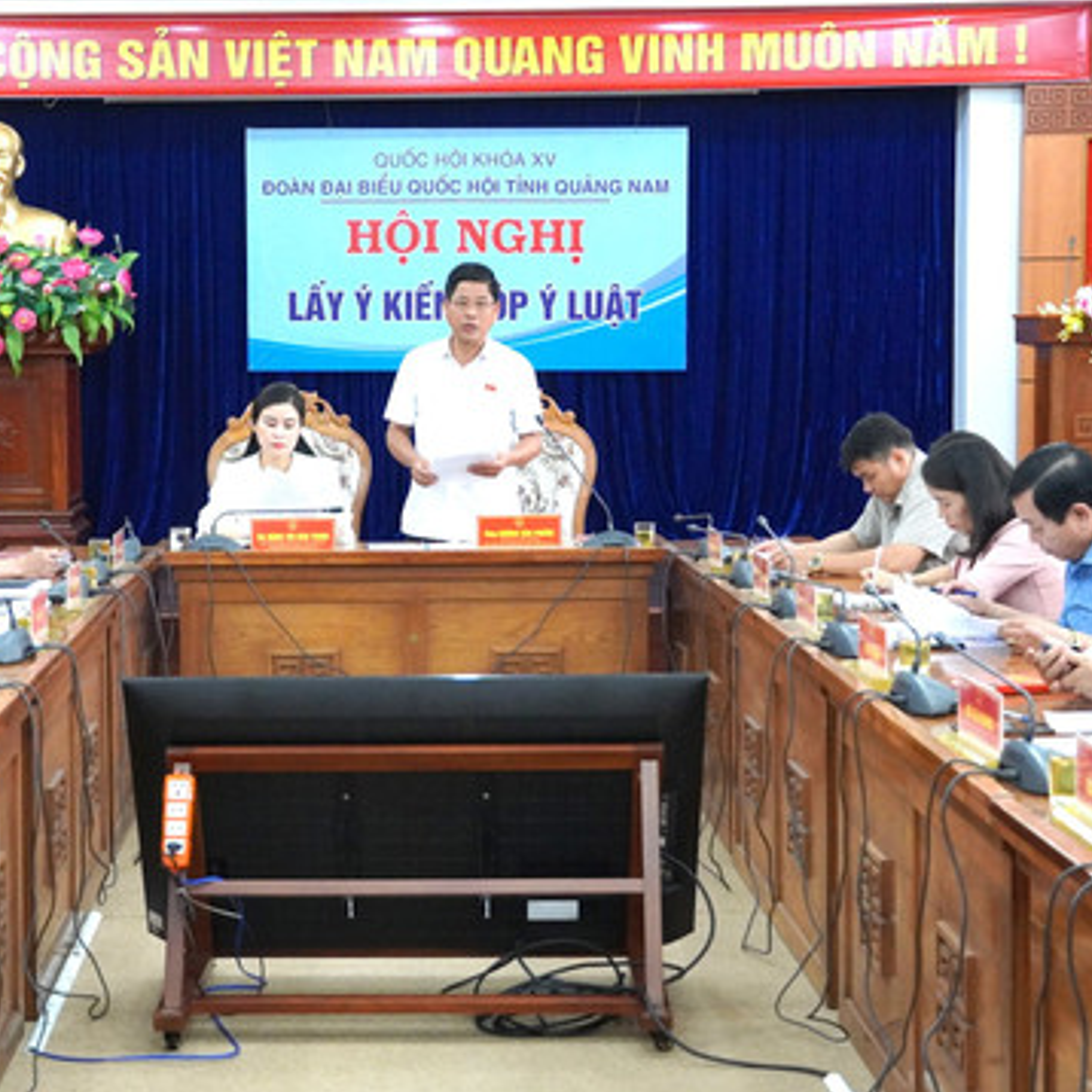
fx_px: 2129
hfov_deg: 28.7
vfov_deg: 28.8
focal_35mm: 60
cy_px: 546
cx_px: 412
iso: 3200
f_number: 4.5
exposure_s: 1/160
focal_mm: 31
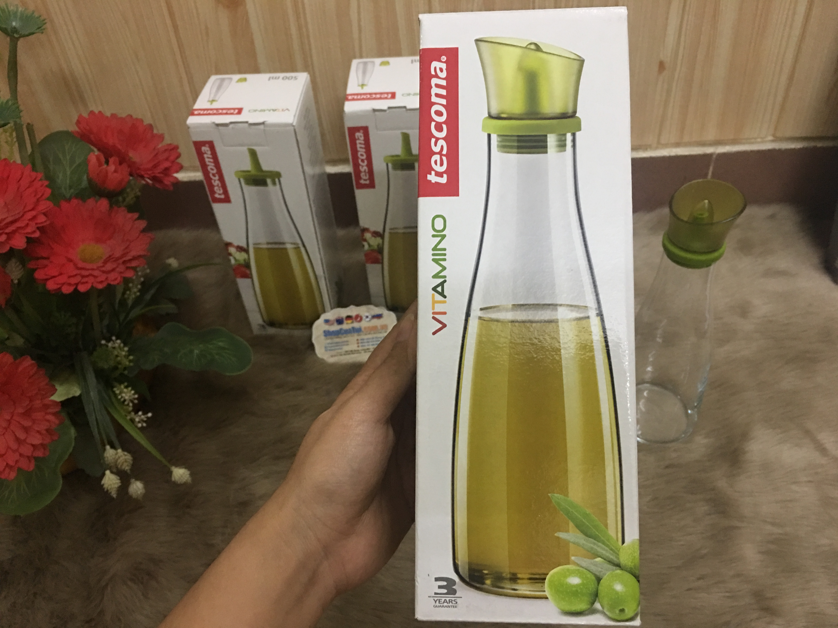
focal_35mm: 29
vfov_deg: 48.2
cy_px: 314
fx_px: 702
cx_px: 419
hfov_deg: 61.7
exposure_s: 1/10
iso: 80
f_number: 2.2
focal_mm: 4.15
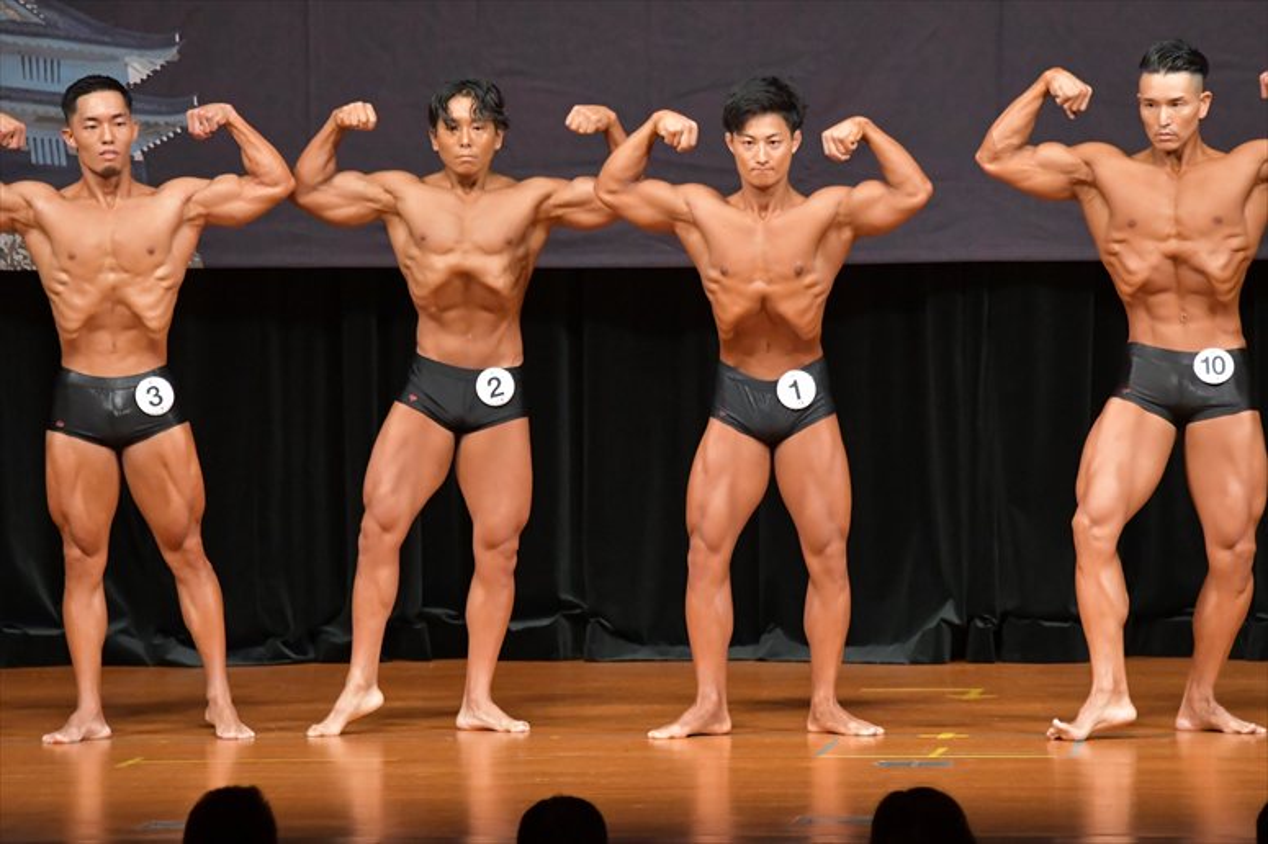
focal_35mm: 270
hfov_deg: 7.6
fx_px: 9505
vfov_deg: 5.1
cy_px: 422
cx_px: 634
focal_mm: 180
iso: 6400
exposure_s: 1/400
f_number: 5.6
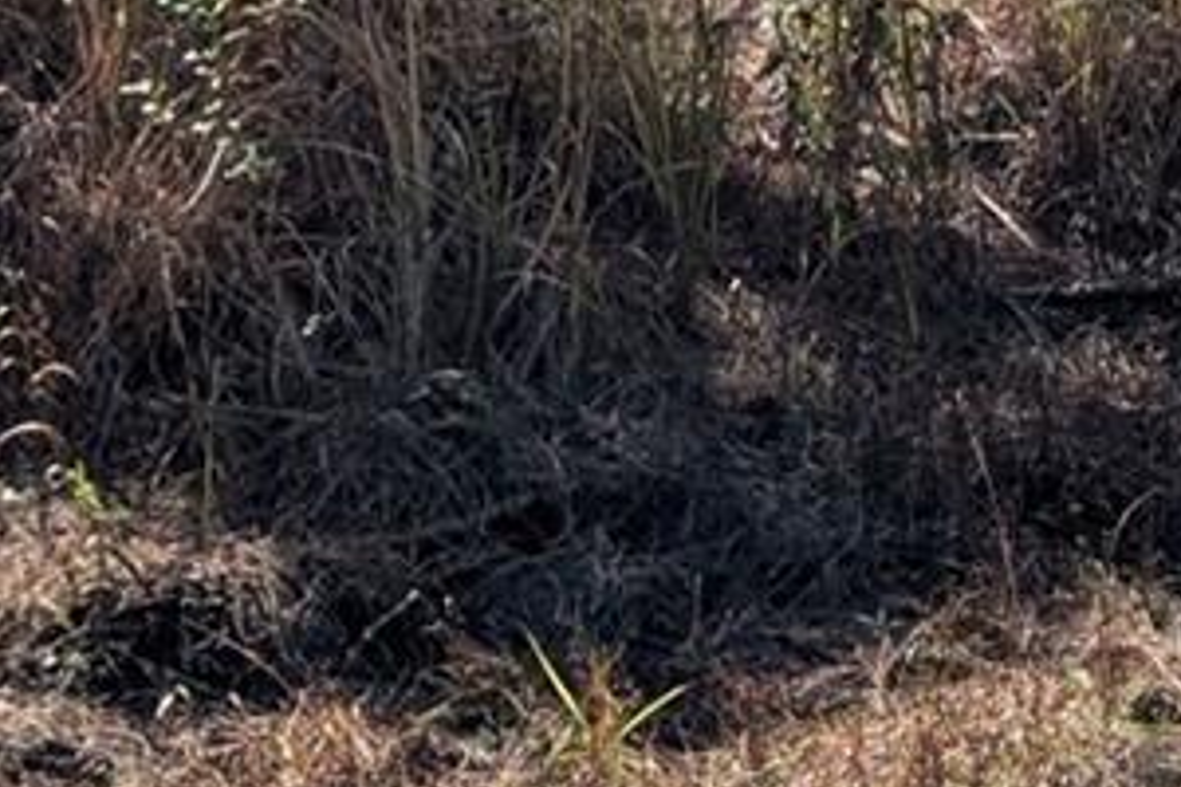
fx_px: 4363
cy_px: -539
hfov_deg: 15.1
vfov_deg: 9.9
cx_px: 1240
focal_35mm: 133
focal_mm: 6.9
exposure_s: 1/10638
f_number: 1.68
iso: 20
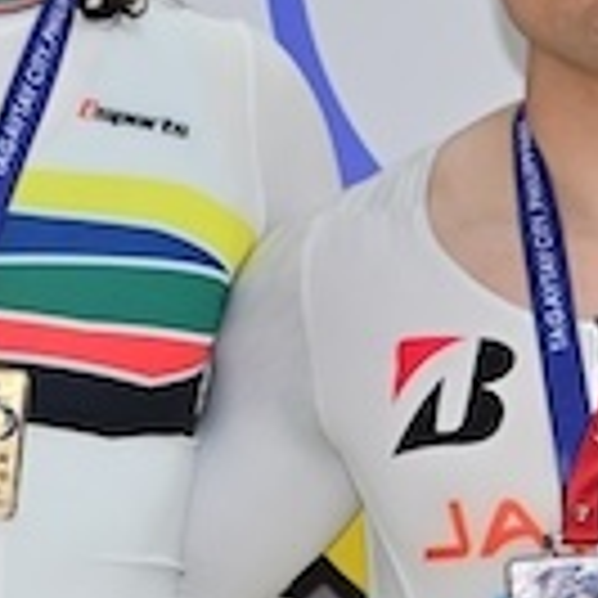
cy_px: 232
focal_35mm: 484
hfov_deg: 3.6
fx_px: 9460
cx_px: 148
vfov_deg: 3.6
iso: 1250
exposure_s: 1/160
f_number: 8
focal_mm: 95
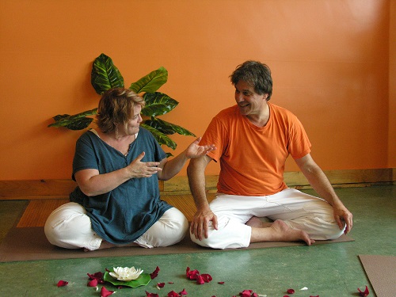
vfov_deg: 33.6
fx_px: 492
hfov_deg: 43.9
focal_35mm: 43
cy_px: 148
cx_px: 198
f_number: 2.9
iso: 400
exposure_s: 1/78
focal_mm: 11
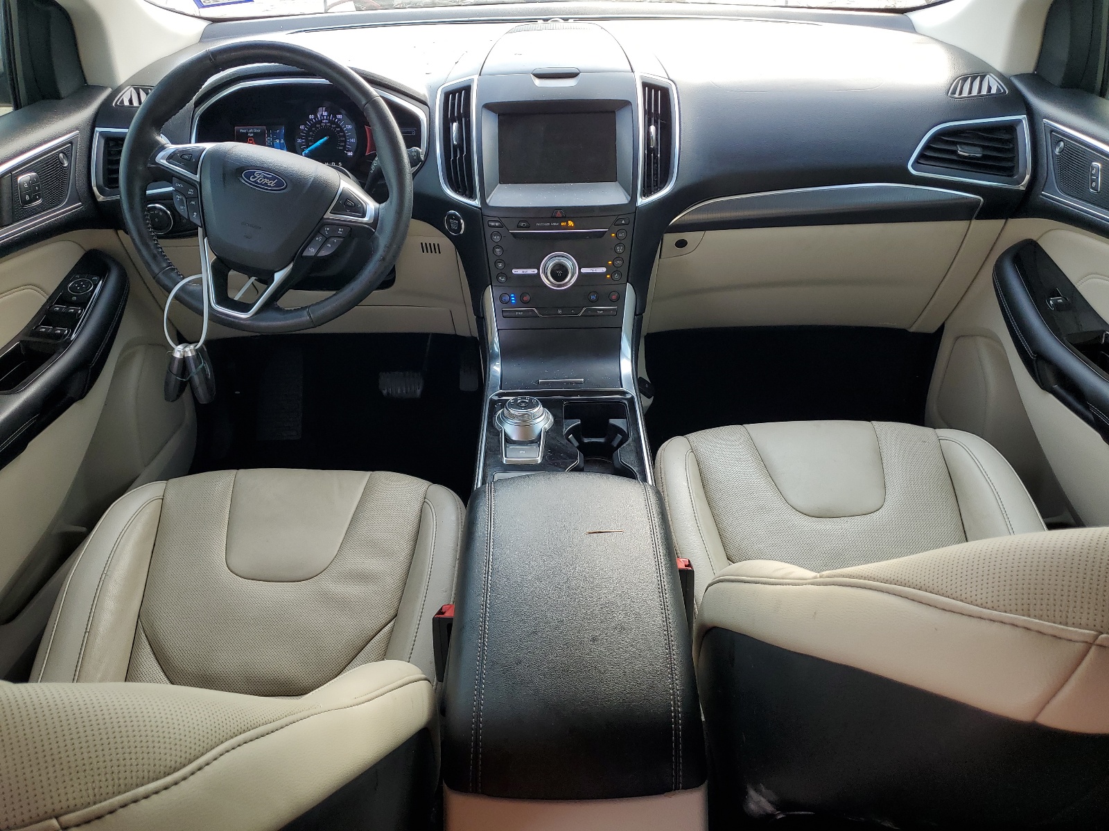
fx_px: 833
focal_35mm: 26
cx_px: 554
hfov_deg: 67.3
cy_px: 416
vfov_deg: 53.1
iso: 50
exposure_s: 1/185
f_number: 1.5
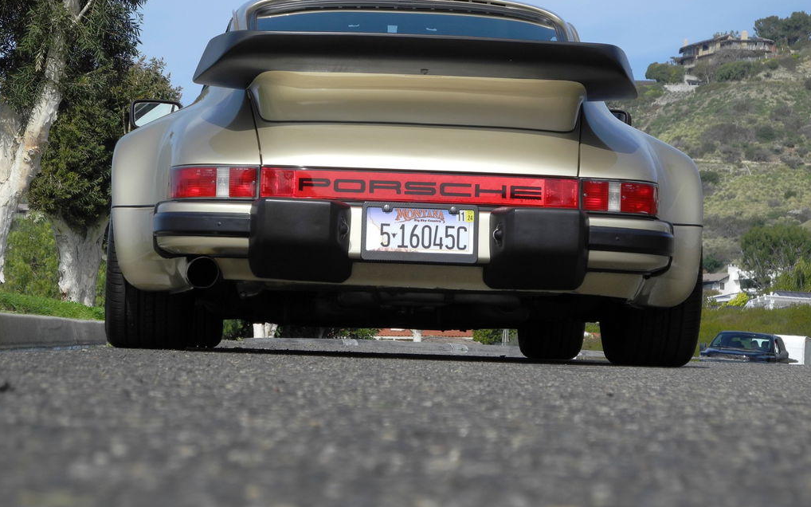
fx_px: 2475
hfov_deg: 18.6
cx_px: 405
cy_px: 214
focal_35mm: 112
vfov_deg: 11.7
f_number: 4.5
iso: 100
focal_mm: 22.5
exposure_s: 1/996
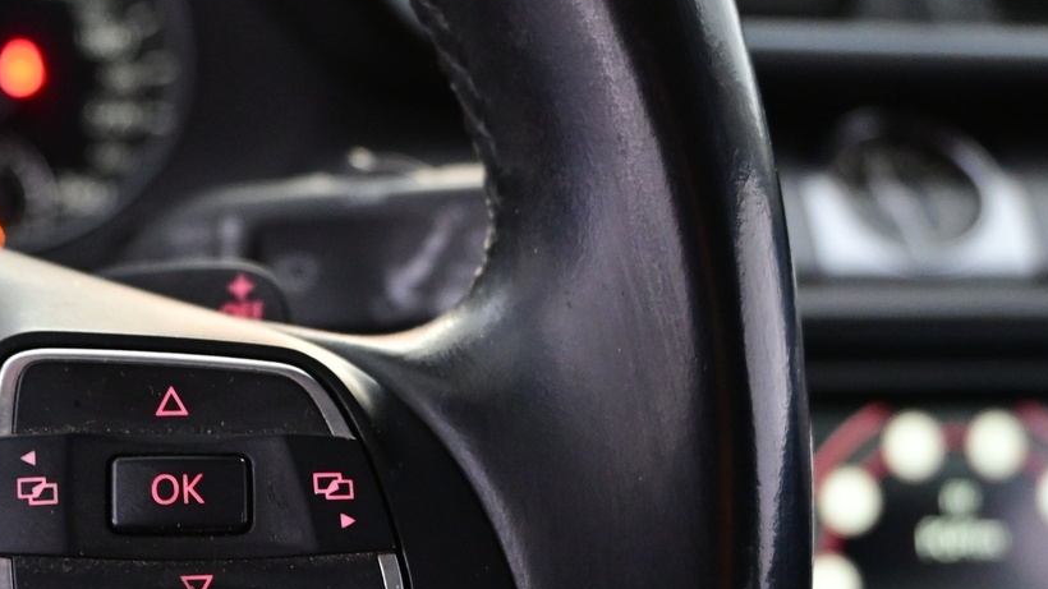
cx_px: 217
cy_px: 466
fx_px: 1681
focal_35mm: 61
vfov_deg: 19.7
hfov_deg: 33.7
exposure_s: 1/30
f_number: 3.8
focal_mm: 19.5
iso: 2500
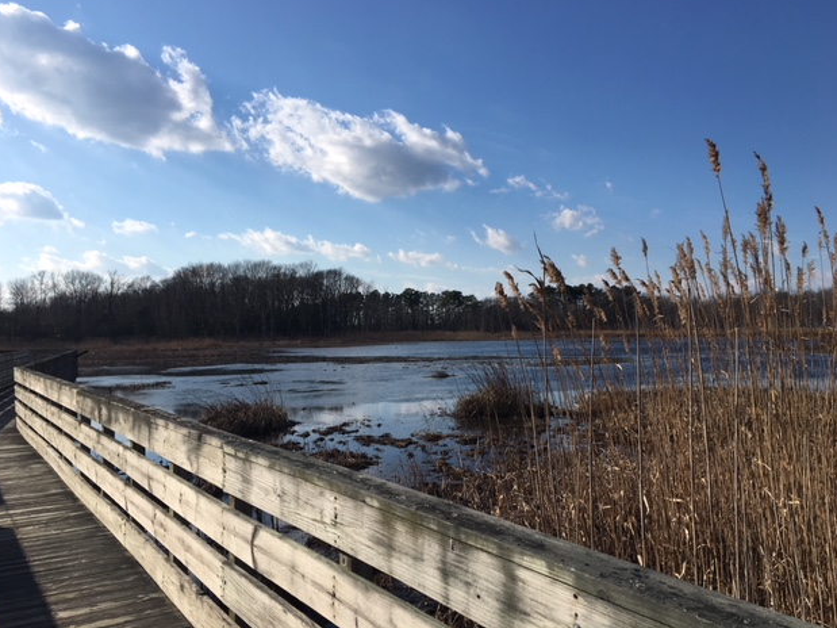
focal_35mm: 30
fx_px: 725
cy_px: 305
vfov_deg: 46.8
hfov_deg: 60.0
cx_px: 421
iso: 25
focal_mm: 4.15
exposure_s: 1/2747
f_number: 2.2
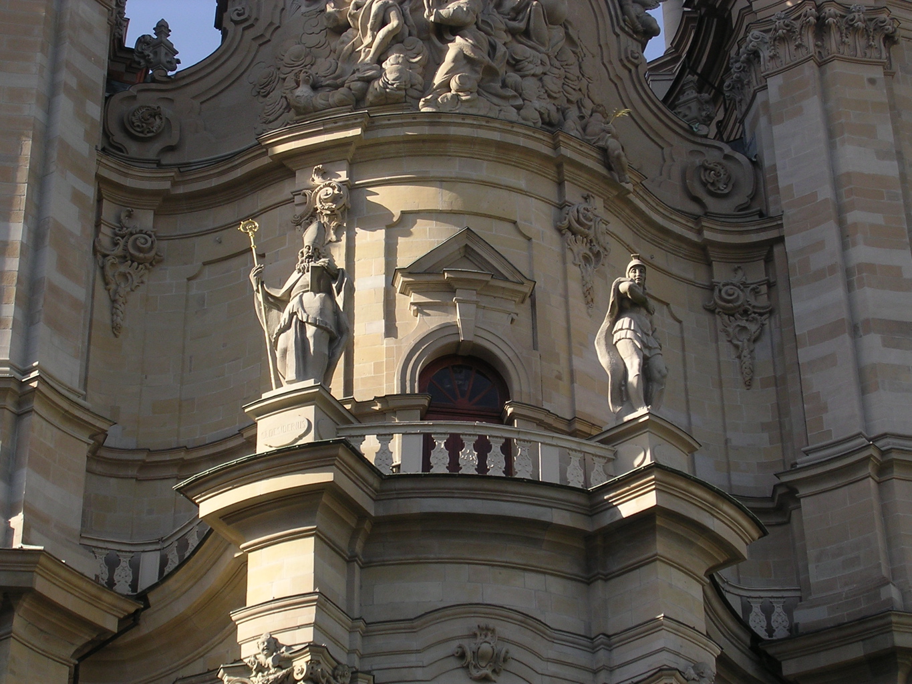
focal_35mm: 91
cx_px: 456
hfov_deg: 21.5
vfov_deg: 16.2
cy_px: 342
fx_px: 2397
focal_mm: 13.7
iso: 100
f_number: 4.3
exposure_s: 1/247
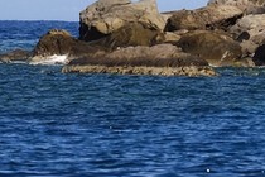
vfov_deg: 0.9
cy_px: -401
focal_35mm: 1521
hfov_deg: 1.4
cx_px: 100
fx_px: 11195
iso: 200
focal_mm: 200
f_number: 9
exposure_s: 1/800
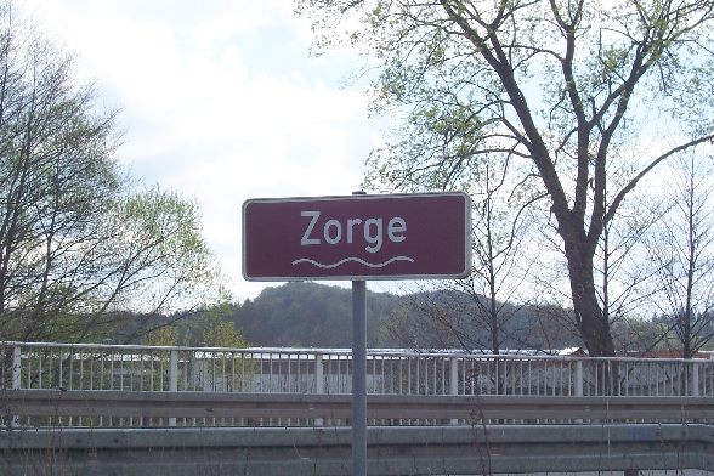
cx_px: 357
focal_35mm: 82
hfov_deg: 24.8
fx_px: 1626
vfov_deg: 16.7
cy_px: 238
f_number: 8
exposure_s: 1/180
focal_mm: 13.5
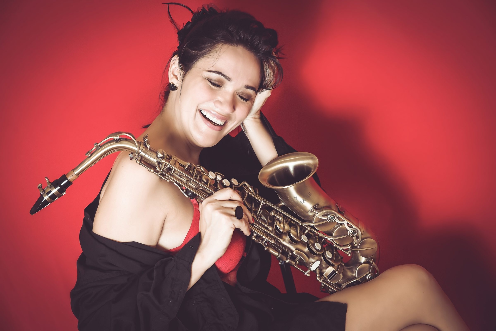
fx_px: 965
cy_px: 166
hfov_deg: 28.8
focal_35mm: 70
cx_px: 248
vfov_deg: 19.5
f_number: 8
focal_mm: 70
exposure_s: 1/100
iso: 1250
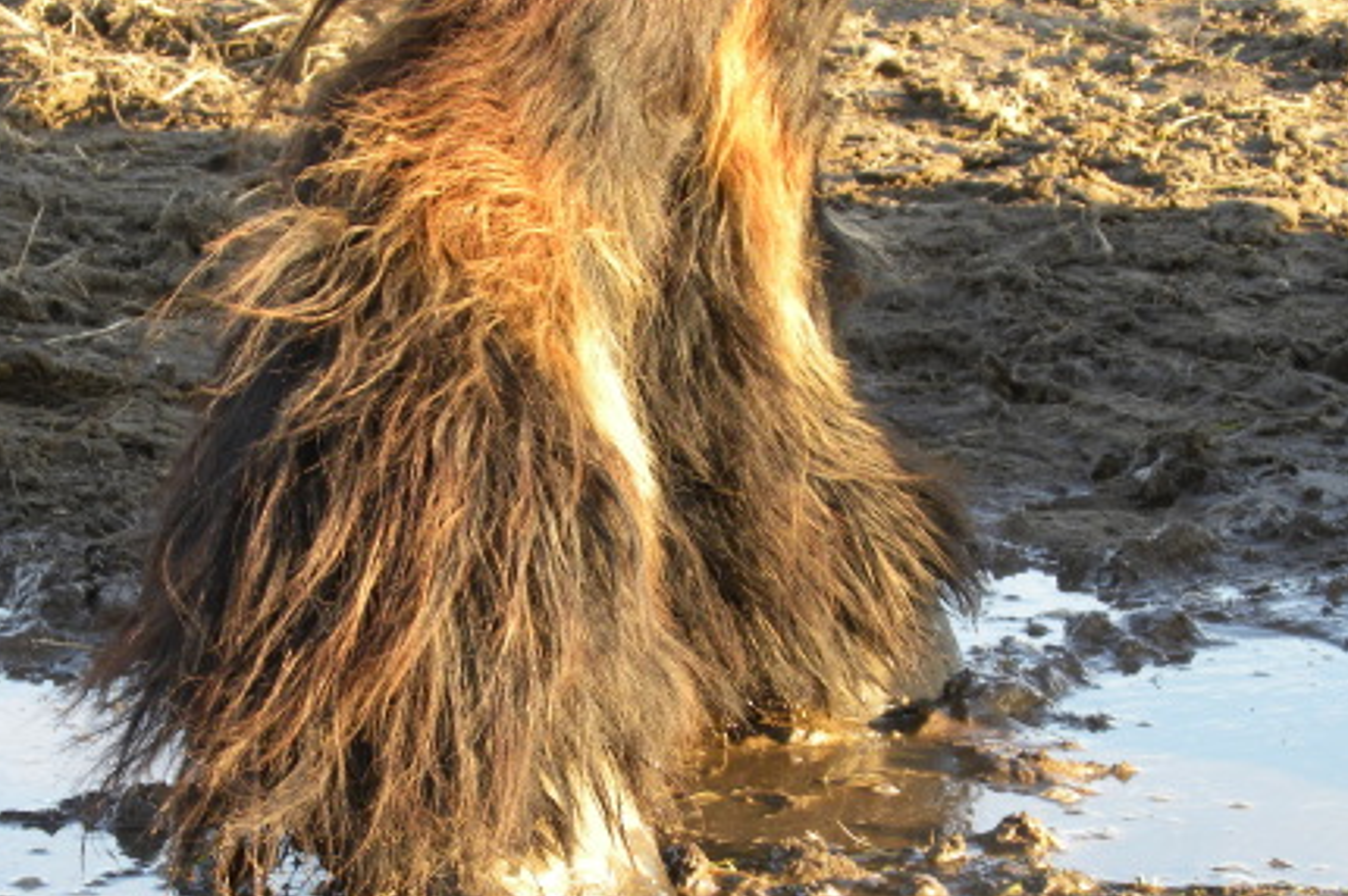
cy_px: 655
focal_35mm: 285
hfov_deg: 7.2
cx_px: 552
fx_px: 10663
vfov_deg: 4.8
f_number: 4.5
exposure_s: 1/69.1
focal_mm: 32.7
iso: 114
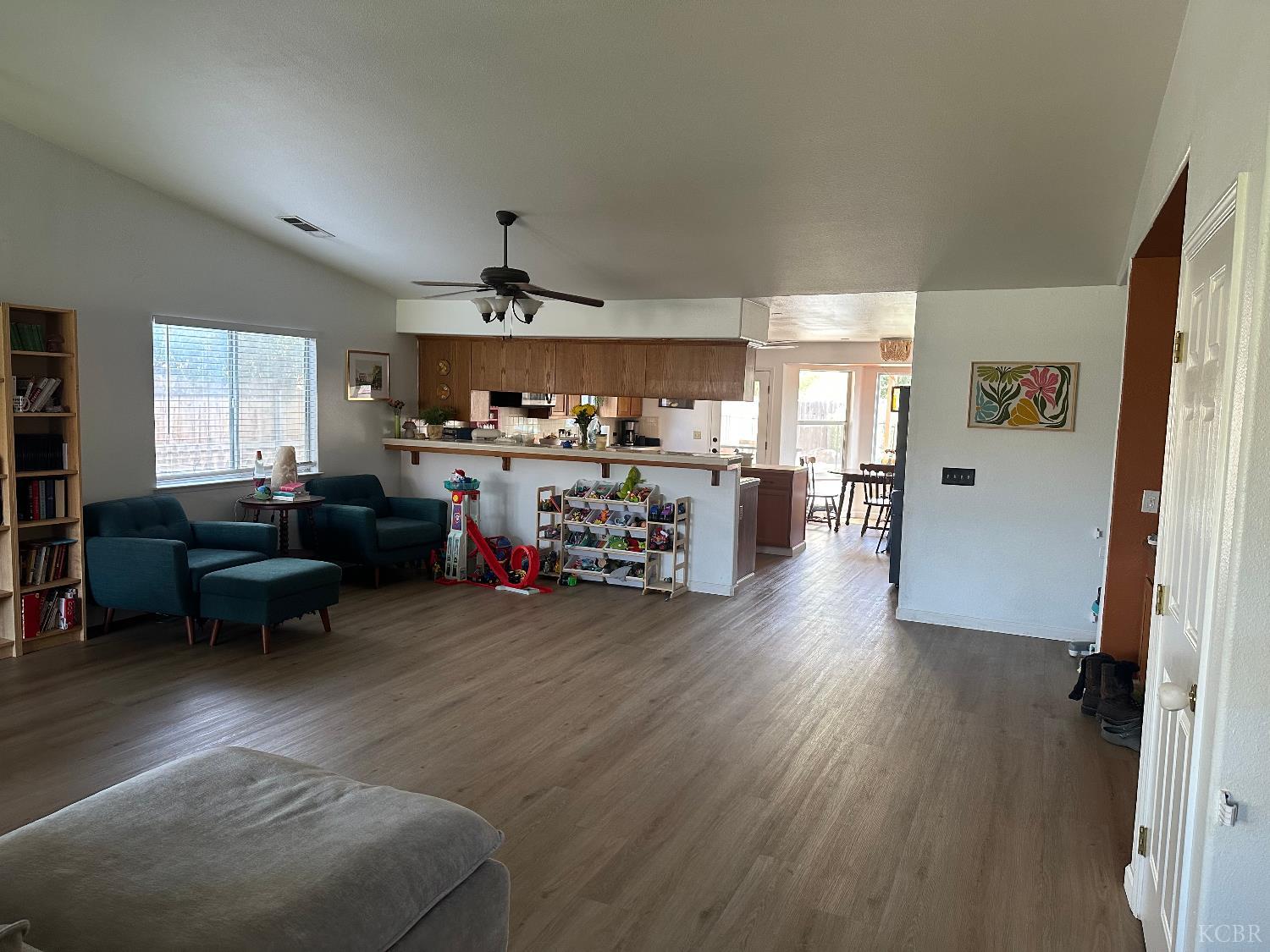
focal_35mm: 24
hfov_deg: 71.6
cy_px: 476
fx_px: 881
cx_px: 635
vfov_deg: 56.8
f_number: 1.78
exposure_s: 1/68
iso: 250
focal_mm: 6.86
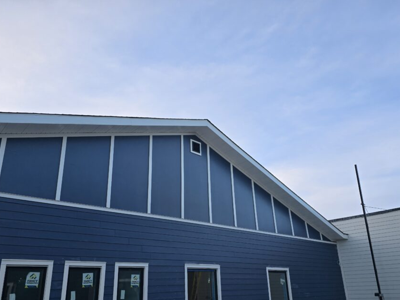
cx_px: 199
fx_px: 324
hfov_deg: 63.4
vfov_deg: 49.4
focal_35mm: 28
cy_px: 182
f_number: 1.7
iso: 20
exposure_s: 1/180
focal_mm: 6.3
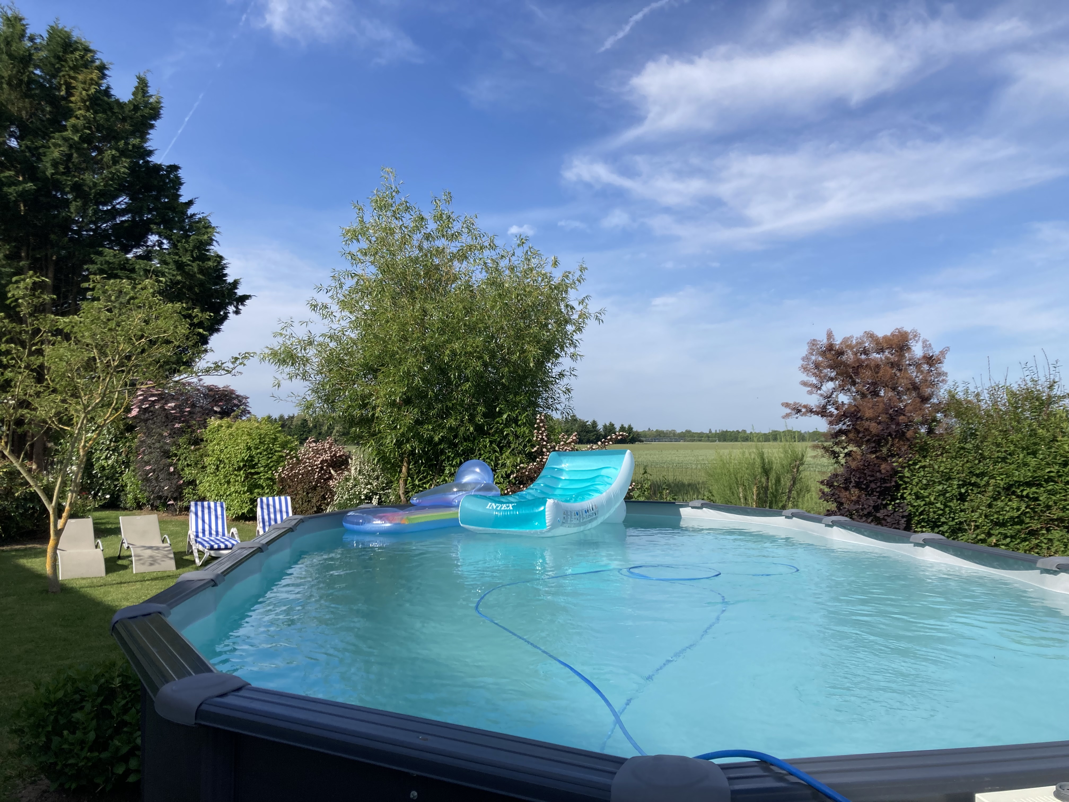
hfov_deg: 63.4
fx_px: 865
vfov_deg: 49.7
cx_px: 534
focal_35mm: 28
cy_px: 401
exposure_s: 1/2288
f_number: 1.8
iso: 20
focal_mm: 3.99
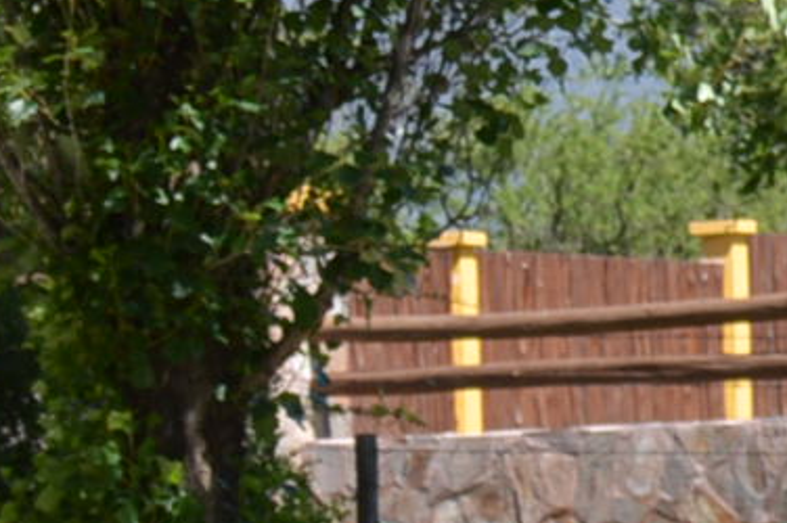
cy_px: 872
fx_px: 8387
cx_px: -1369
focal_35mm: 384
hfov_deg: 5.1
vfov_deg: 3.6
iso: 100
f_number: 7.1
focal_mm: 32
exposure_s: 1/200
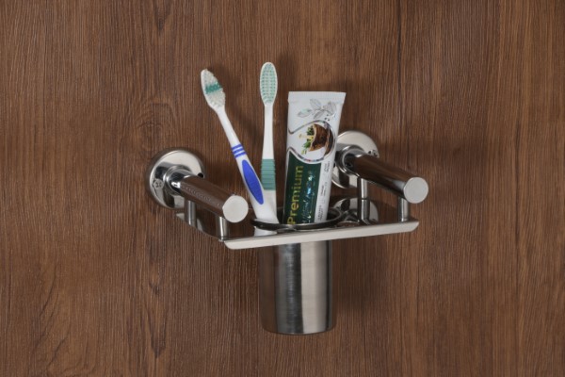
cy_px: 188
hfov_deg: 8.1
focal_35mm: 255
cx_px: 282
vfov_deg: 5.4
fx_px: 4002
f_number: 13
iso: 160
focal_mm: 170
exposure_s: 1/25
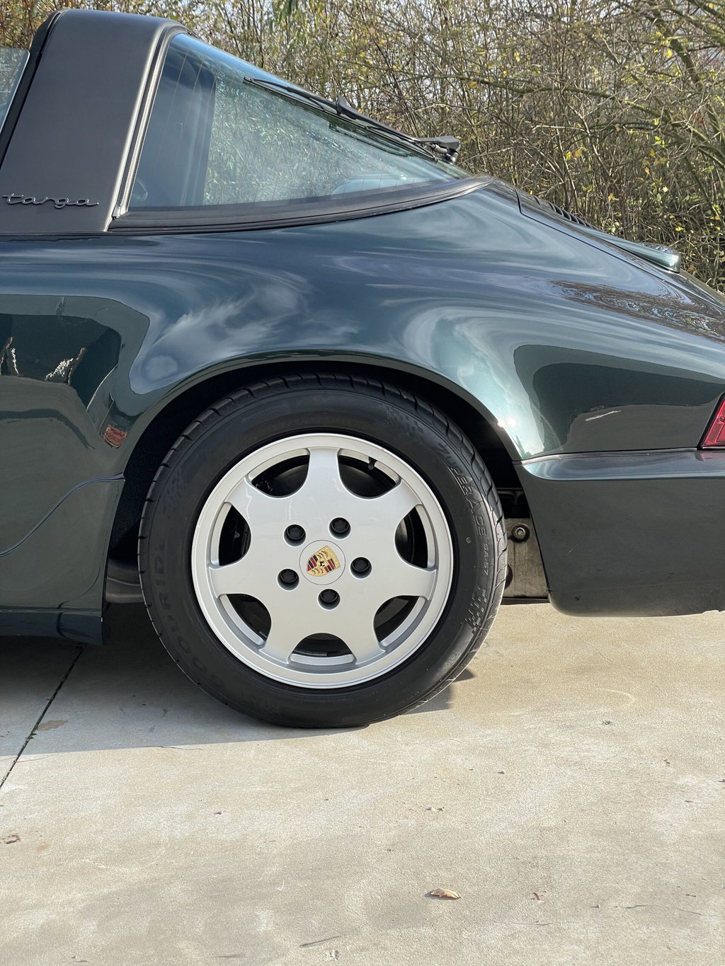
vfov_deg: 36.8
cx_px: 362
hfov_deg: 28.0
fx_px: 1452
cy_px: 483
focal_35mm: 52
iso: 25
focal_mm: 6
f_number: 2
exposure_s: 1/558
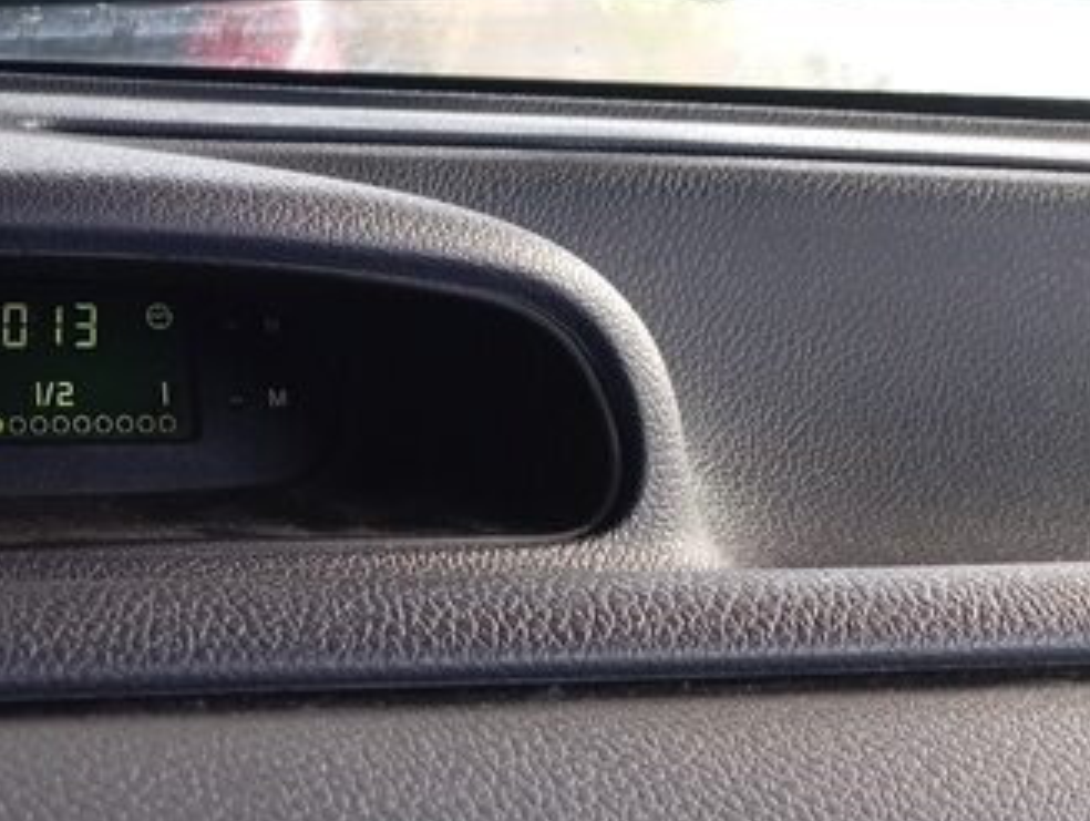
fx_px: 2018
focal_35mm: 64
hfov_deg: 28.5
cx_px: 13
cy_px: 497
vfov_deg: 22.9
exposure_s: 1/33.3
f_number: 1.8
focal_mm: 4.25
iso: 278
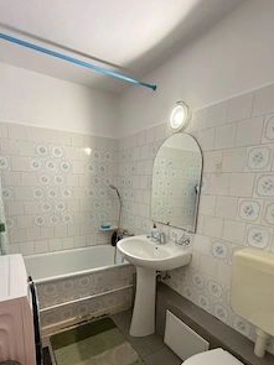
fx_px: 201
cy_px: 226
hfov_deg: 68.6
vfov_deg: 83.2
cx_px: 130
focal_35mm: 19
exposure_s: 1/100
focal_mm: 2.22
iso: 250
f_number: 2.2
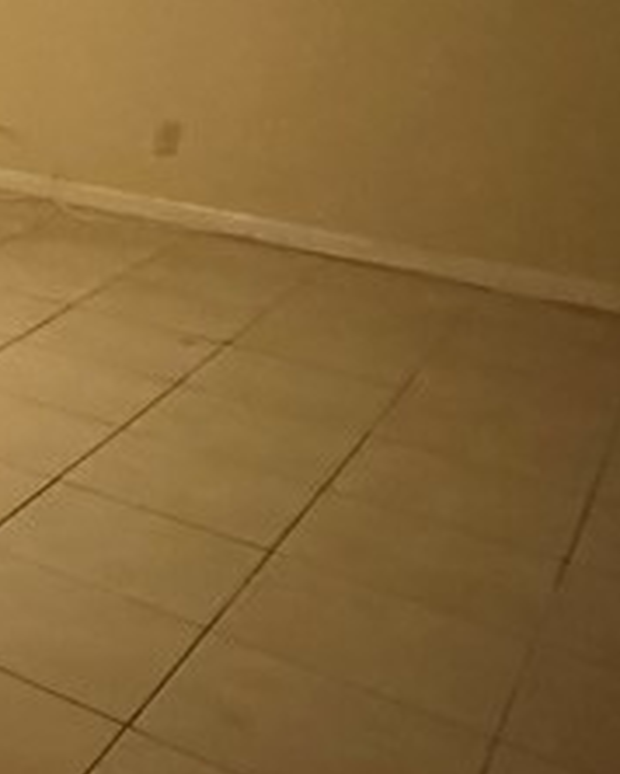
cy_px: 146
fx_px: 1443
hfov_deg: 17.3
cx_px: -630
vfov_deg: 29.3
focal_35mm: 63
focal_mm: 2.22
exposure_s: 1/40
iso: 1000
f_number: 2.2
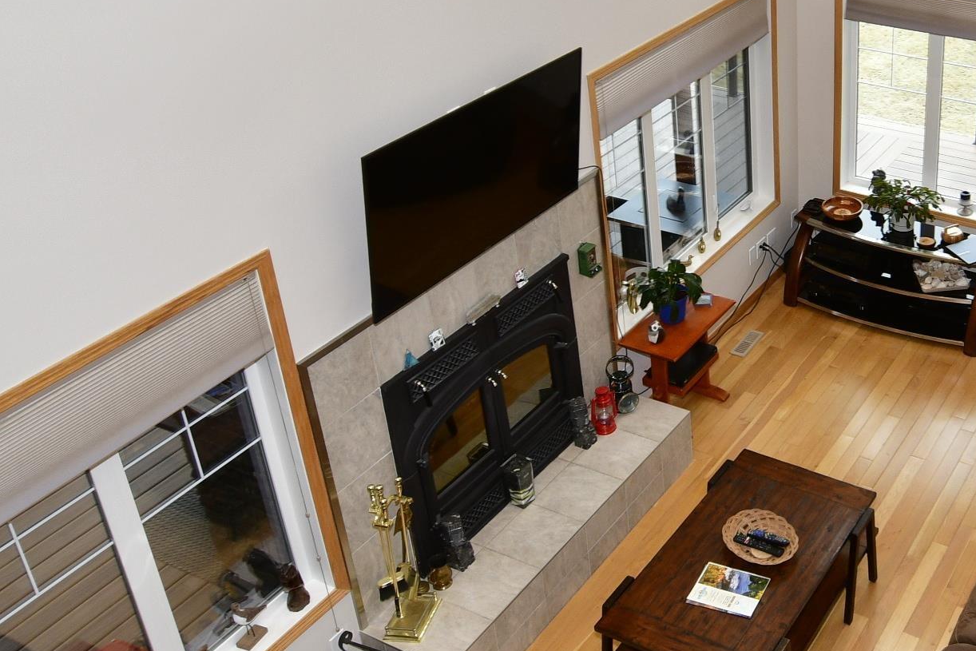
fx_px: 1112
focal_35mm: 41
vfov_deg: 32.0
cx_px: 868
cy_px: 157
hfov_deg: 43.5
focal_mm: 12
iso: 400
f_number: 4
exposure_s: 1/160
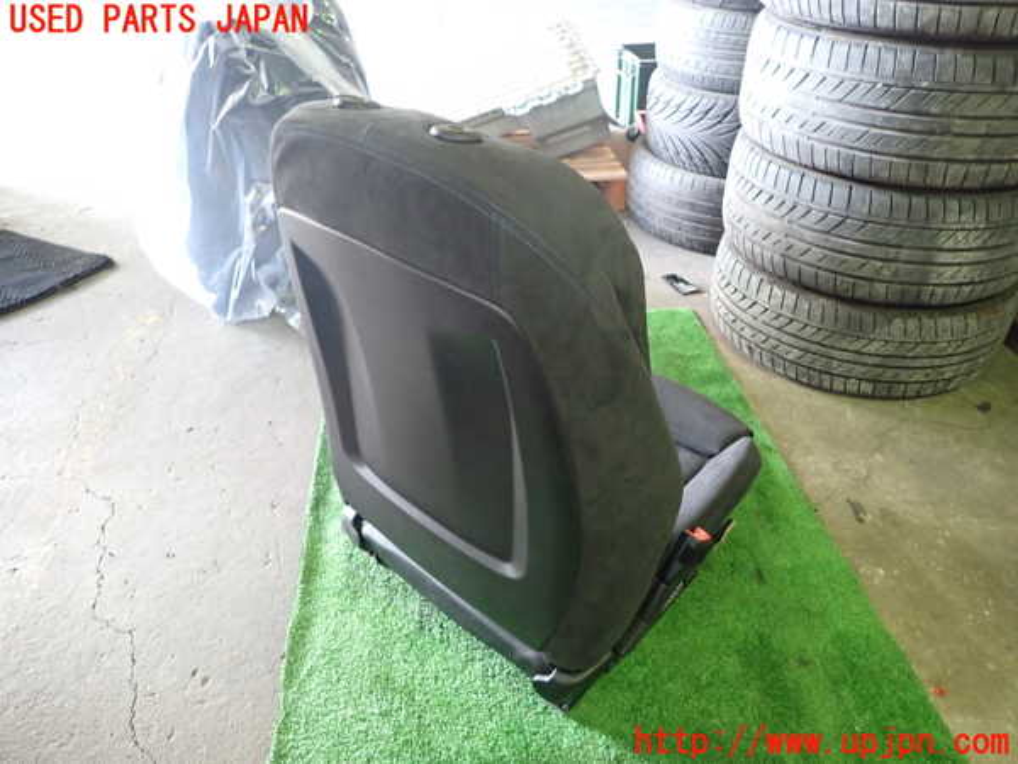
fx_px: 735
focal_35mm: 25
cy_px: 382
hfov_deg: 69.4
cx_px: 509
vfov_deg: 54.9
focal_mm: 4.5
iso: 500
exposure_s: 1/30
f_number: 2
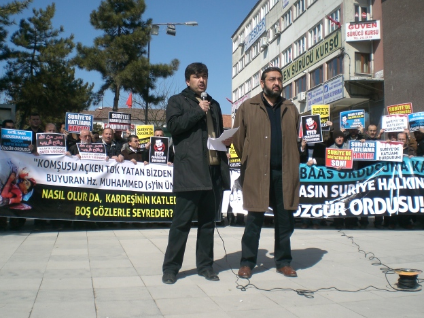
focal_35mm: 39
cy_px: 158
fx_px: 478
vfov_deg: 36.8
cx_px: 209
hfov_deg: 47.9
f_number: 4.4
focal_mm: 6.3
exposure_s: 1/640
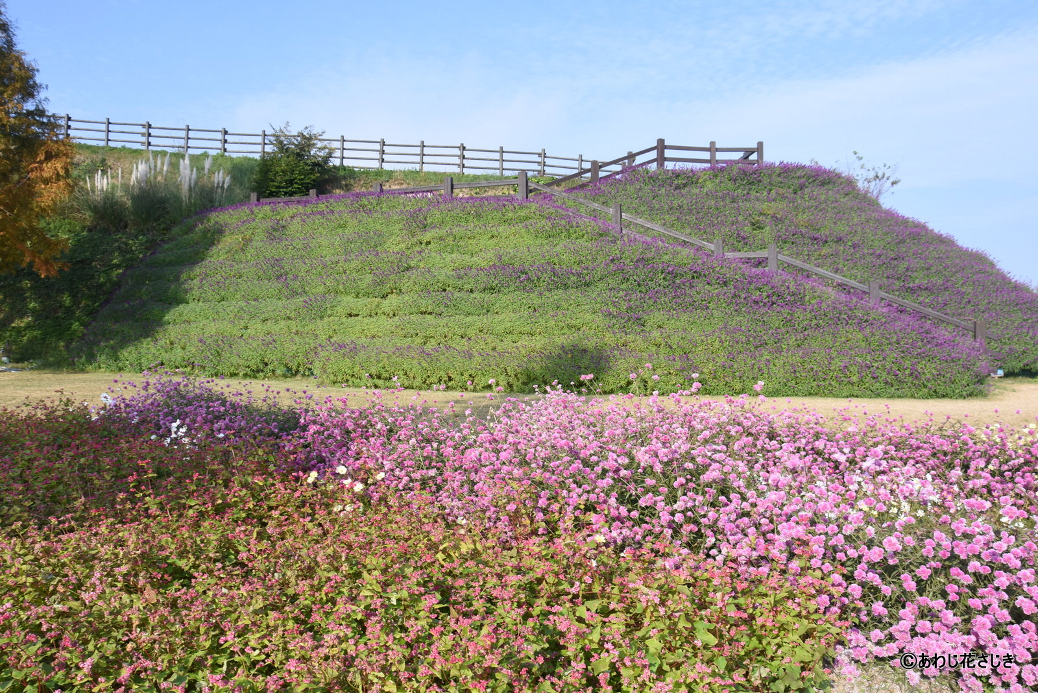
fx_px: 779
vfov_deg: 48.0
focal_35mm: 27
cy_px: 346
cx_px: 519
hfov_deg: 67.4
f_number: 10
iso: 200
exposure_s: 1/250
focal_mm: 18
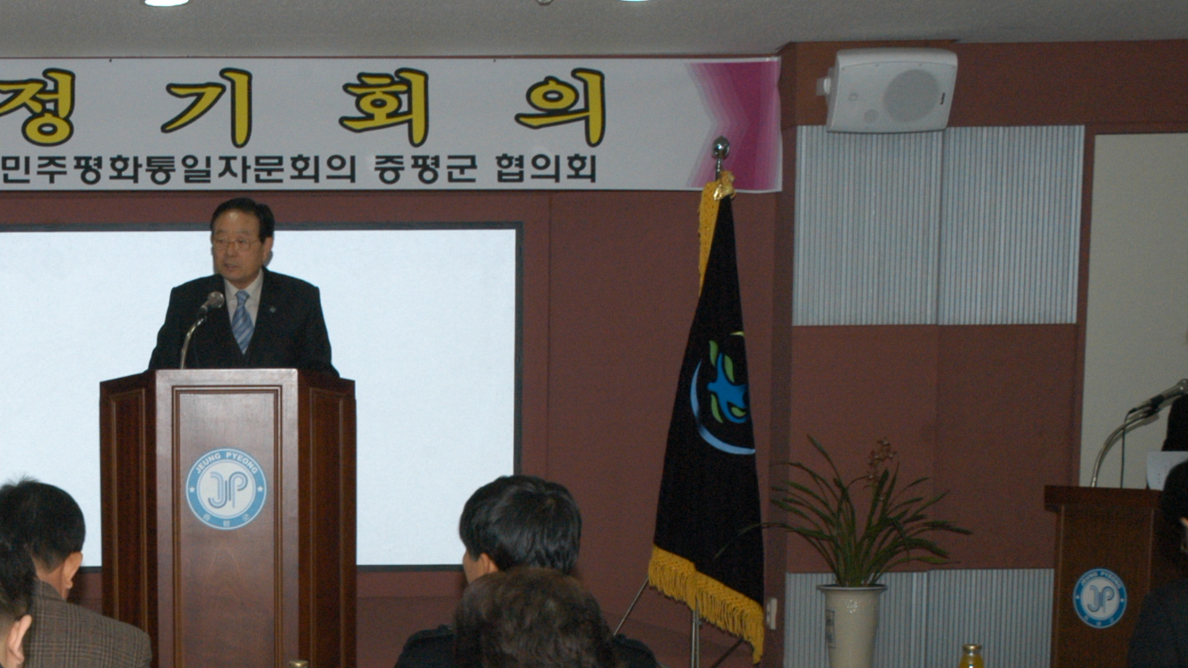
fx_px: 2422
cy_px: 647
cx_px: 227
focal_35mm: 77
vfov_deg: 15.5
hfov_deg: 27.0
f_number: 7.1
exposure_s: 1/60
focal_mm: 29
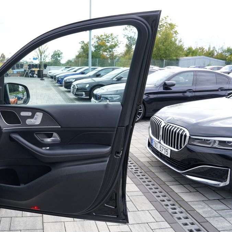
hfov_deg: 50.9
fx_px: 235
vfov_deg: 52.5
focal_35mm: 31
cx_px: 66
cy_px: 117
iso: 100
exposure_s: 1/100
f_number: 5
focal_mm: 24
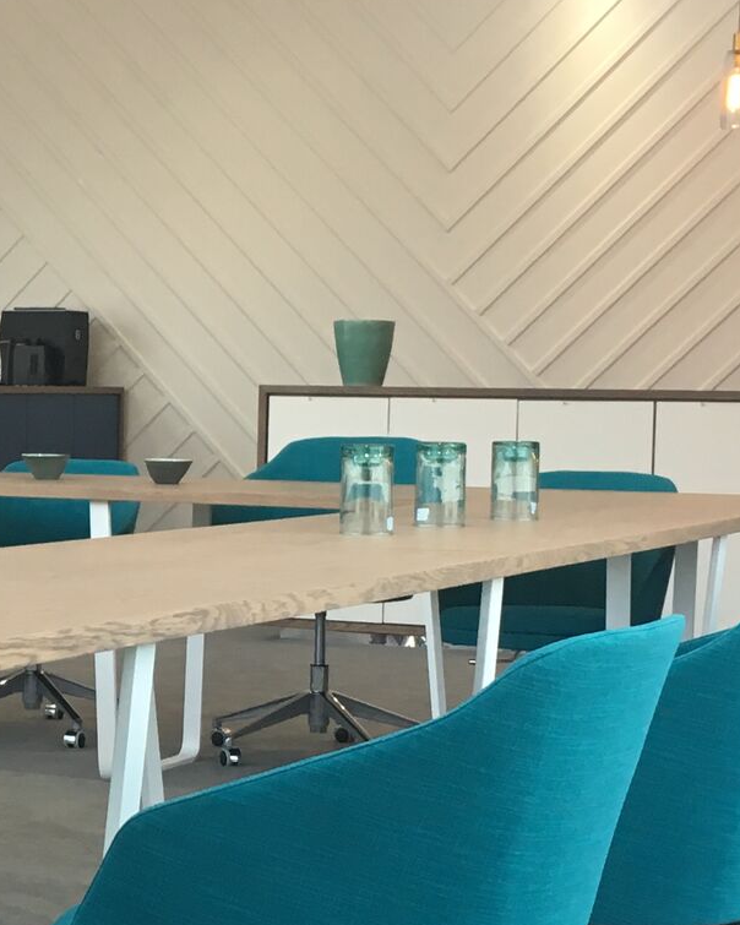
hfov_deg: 16.7
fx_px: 2464
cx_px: -33
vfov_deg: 21.2
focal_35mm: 90
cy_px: 556
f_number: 2.2
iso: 50
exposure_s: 1/30
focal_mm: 4.15
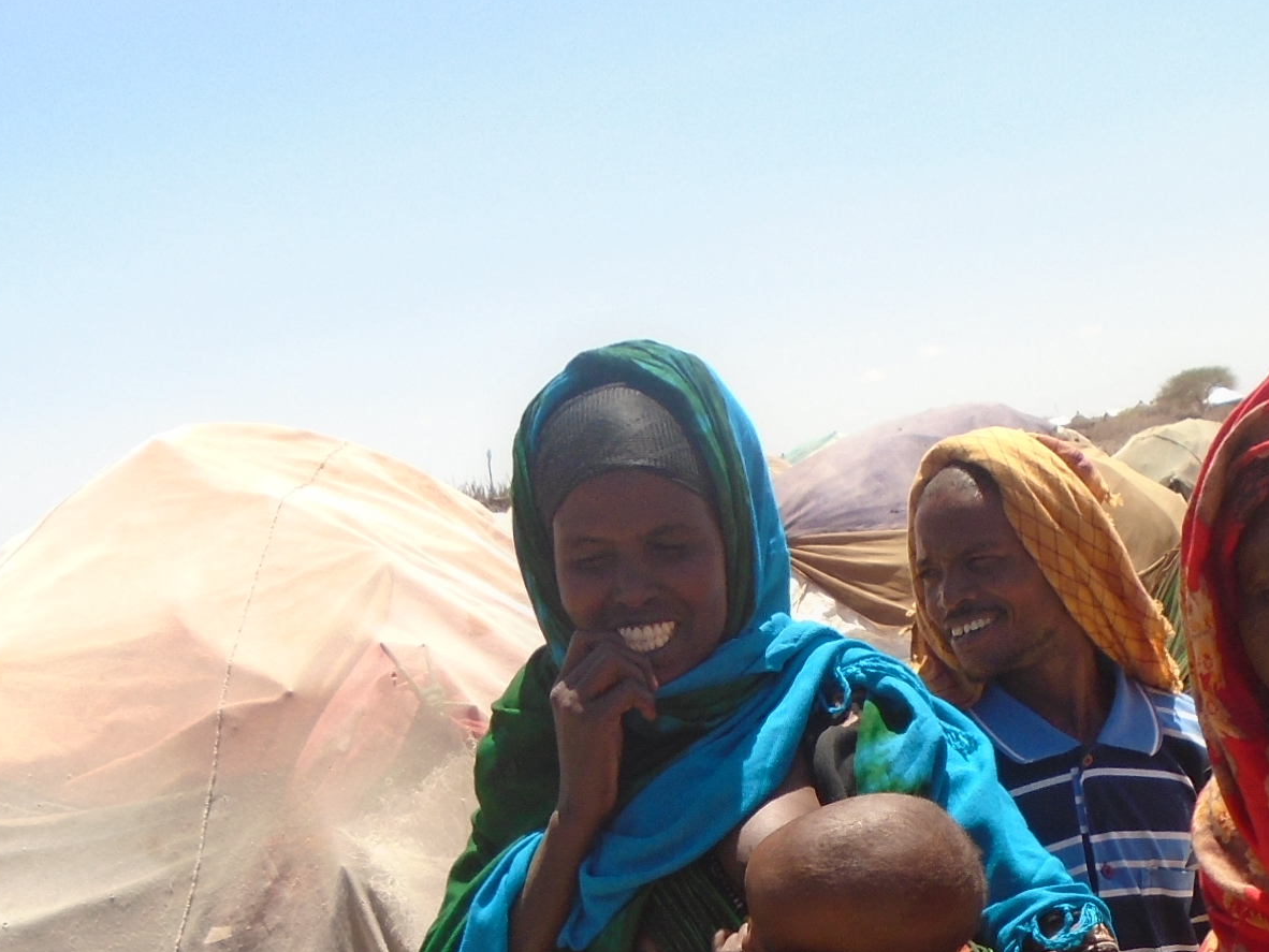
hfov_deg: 33.6
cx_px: 809
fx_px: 2090
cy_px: 1004
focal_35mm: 57
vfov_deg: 24.2
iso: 100
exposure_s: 1/800
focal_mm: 4.6
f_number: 3.2
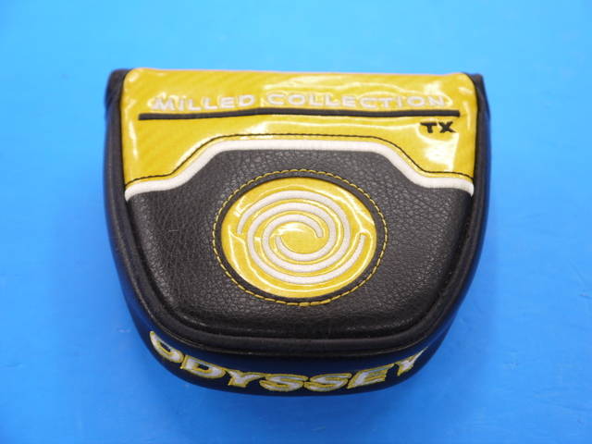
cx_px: 296
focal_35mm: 50
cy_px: 222
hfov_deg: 38.2
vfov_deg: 29.1
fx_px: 855
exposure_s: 1/60
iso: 320
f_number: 4.6
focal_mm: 25
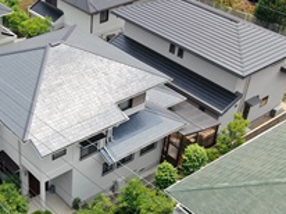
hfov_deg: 33.7
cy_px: 121
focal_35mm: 56
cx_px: 71
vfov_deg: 26.0
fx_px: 462
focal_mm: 5.69
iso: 110
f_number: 3.2
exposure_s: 1/500
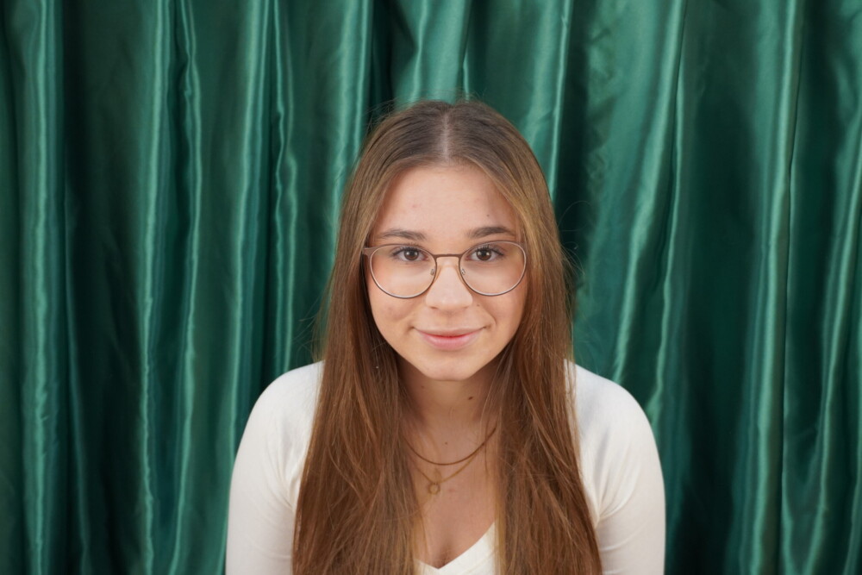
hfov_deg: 43.6
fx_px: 1078
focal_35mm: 45
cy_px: 288
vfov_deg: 29.9
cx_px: 431
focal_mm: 30
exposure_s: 1/160
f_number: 4.5
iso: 1000
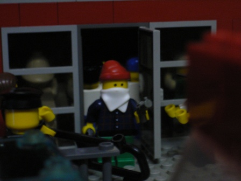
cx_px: 120
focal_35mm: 84
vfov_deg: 17.6
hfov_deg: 23.3
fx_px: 585
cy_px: 90
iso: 200
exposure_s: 1/8
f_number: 4.6
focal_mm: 14
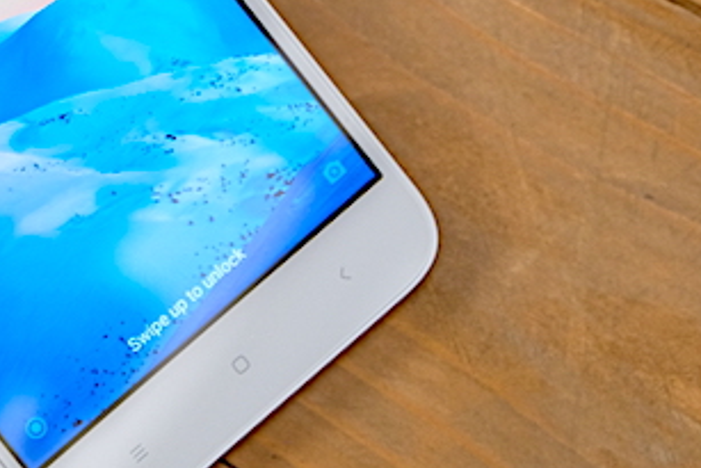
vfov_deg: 8.2
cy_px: -136
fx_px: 3234
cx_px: -338
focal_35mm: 166
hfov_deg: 11.8
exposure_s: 1/40
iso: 800
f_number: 5
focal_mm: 34
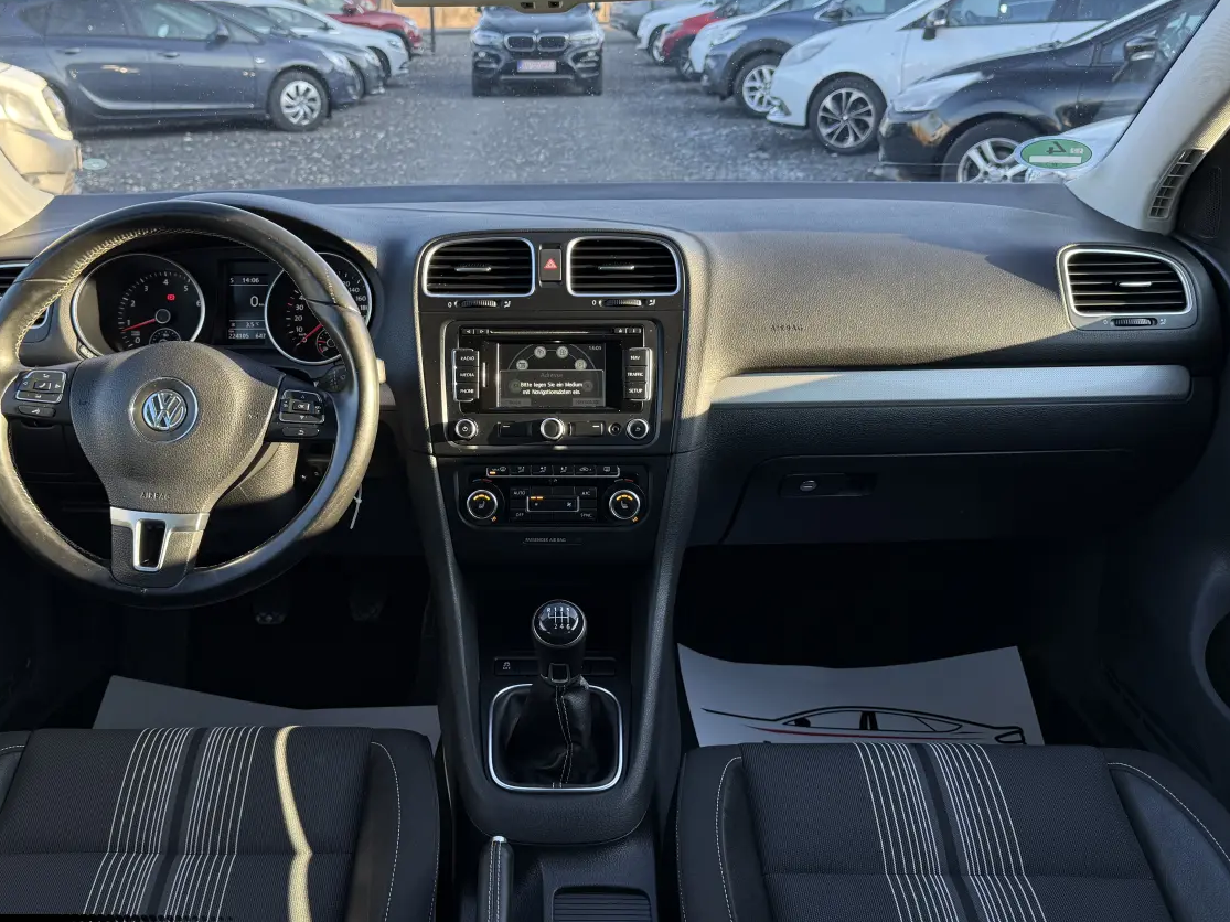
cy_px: 374
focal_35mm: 31
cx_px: 520
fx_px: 1101
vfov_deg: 45.2
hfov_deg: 58.1
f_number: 1.78
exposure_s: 1/228
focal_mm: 6.76
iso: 125
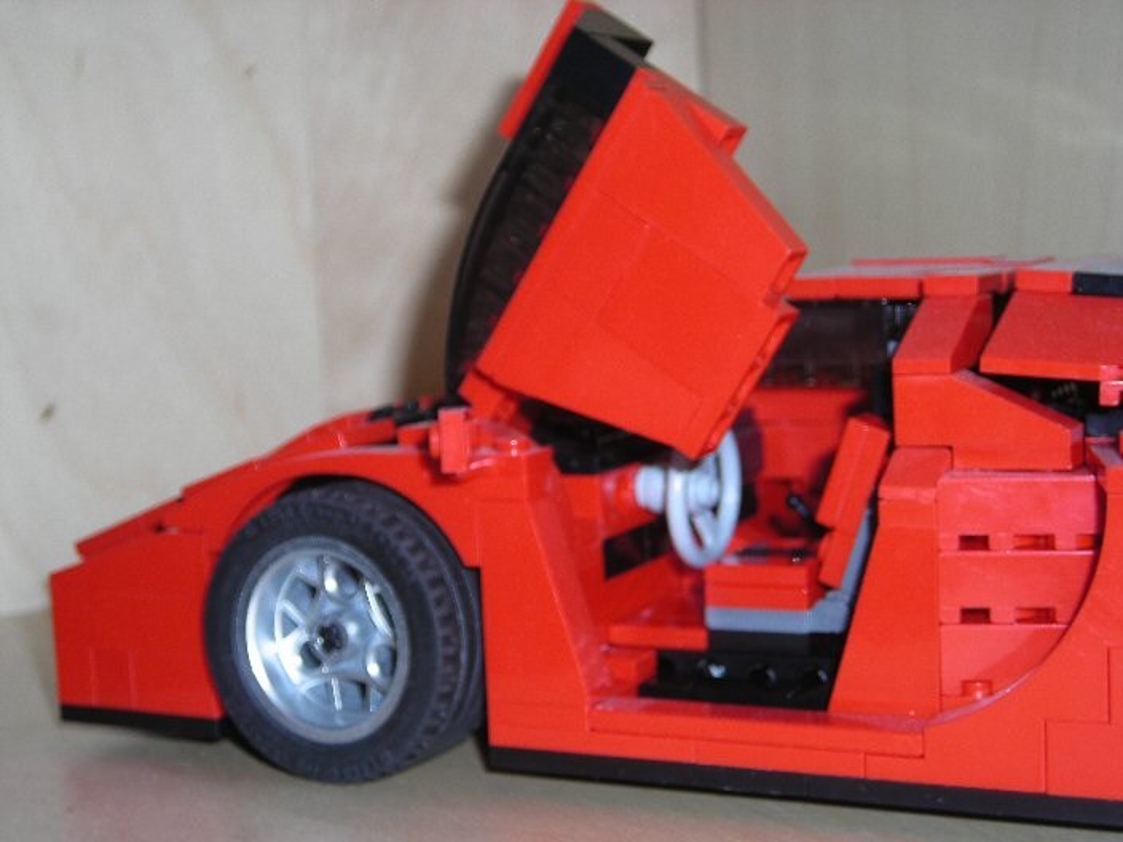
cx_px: 562
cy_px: 421
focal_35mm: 65
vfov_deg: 22.6
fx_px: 2109
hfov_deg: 29.8
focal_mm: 10.8
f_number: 3.9
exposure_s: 1/120
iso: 50
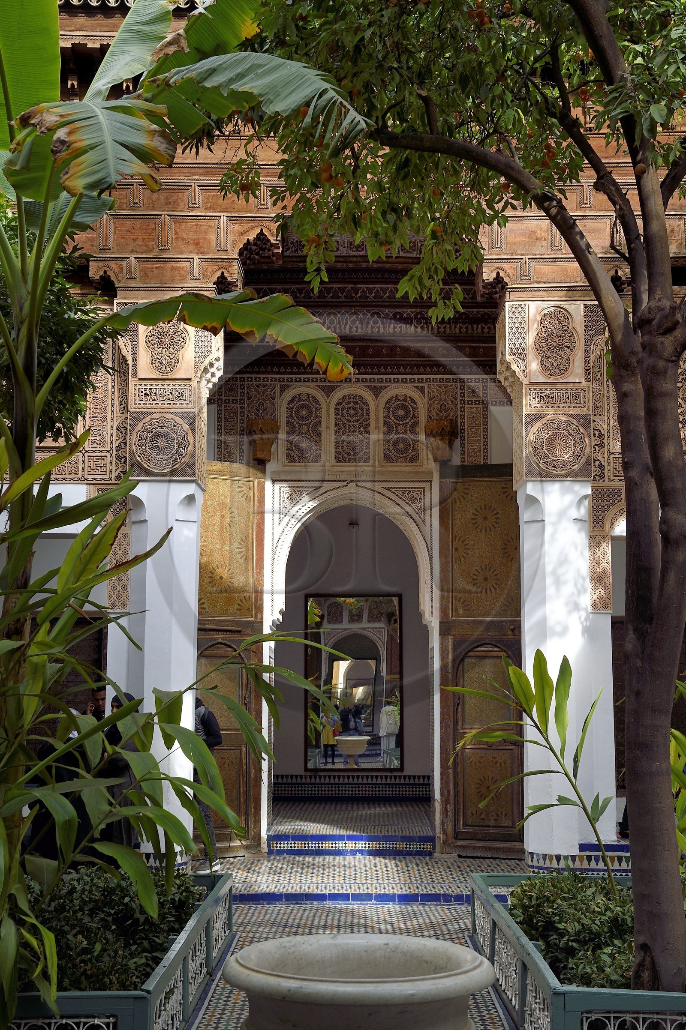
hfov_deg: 29.2
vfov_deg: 42.8
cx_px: 343
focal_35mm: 46
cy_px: 515
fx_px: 1316
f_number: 10
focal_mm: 46
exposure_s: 1/200
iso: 400
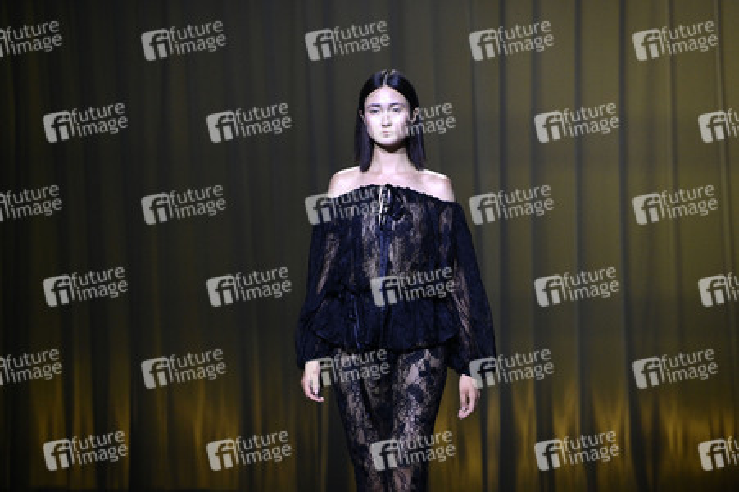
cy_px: 246
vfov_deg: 4.6
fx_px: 6154
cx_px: 370
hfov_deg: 6.9
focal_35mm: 300
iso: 5000
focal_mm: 300
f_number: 7.1
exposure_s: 1/250
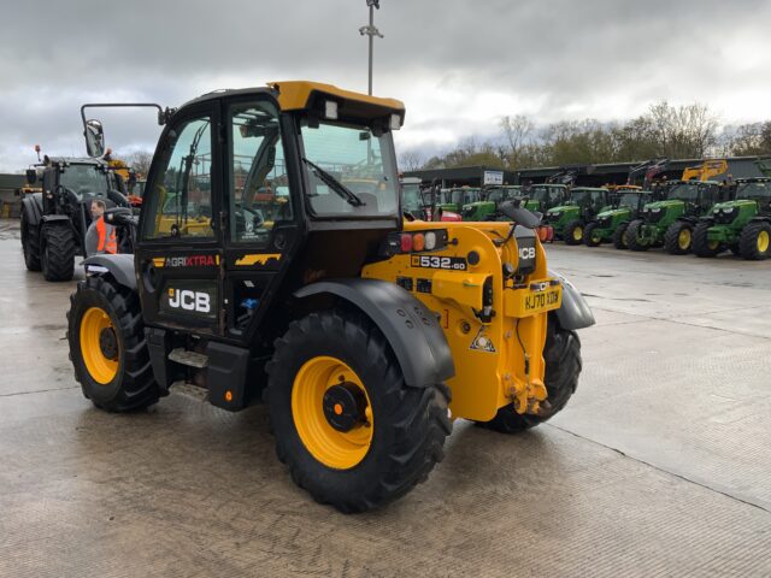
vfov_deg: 48.2
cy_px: 289
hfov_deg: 61.7
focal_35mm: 29
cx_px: 386
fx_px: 646
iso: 16
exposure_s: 1/461
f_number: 1.8
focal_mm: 3
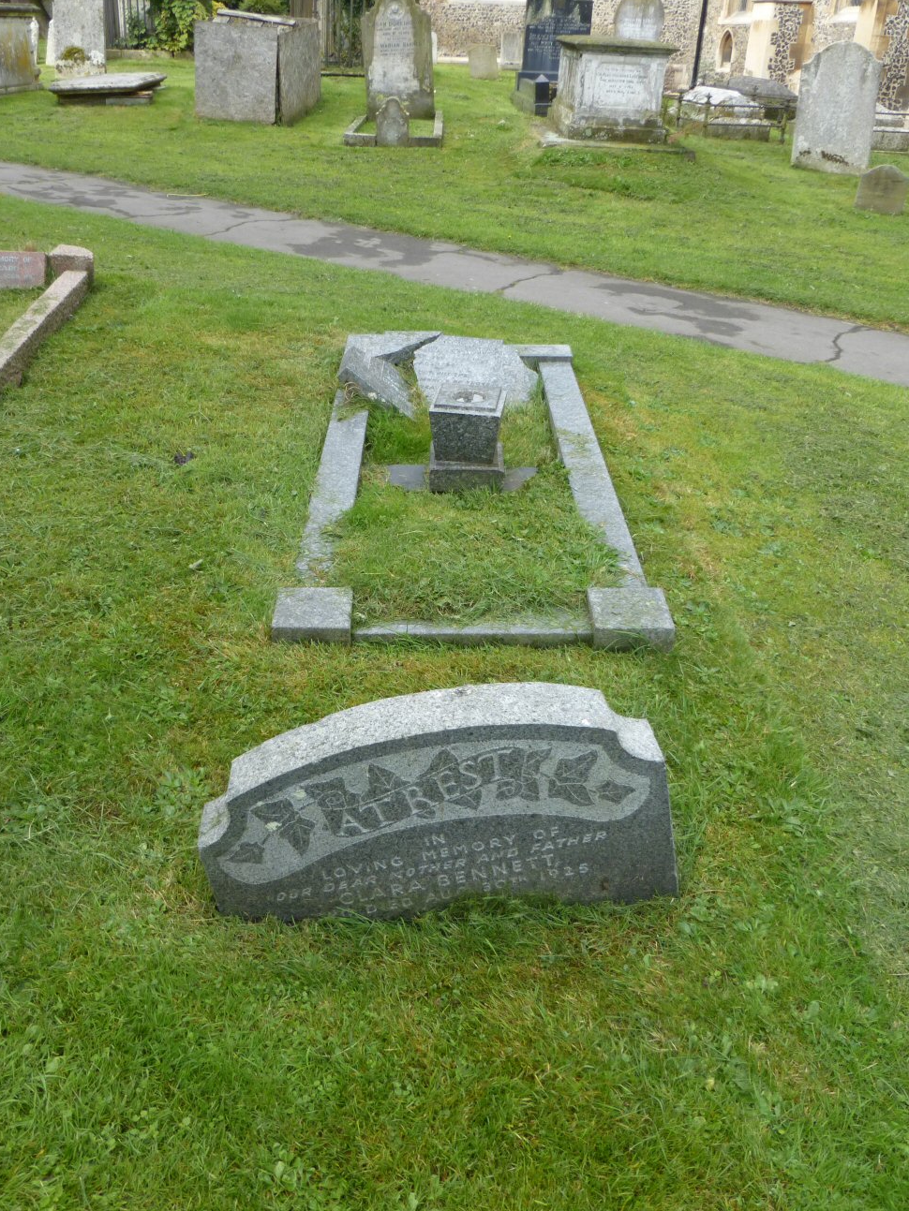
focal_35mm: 29
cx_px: 417
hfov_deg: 48.2
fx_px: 1015
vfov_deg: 61.5
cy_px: 535
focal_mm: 4.3
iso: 100
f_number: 4
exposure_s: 1/200
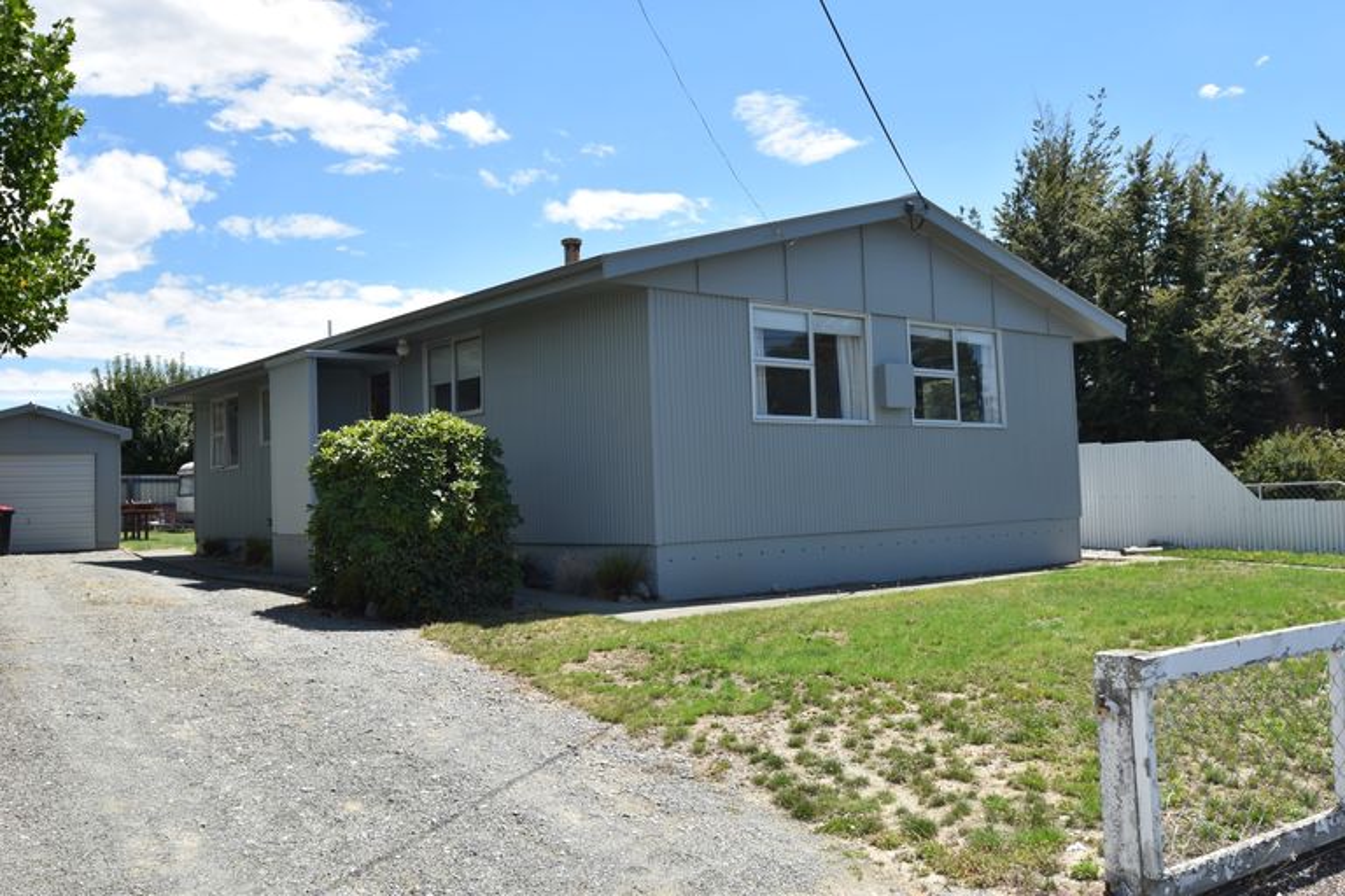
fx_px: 1121
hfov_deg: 61.9
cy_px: 448
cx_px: 672
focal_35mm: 30
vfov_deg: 43.6
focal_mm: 20
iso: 100
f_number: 11
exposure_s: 1/200
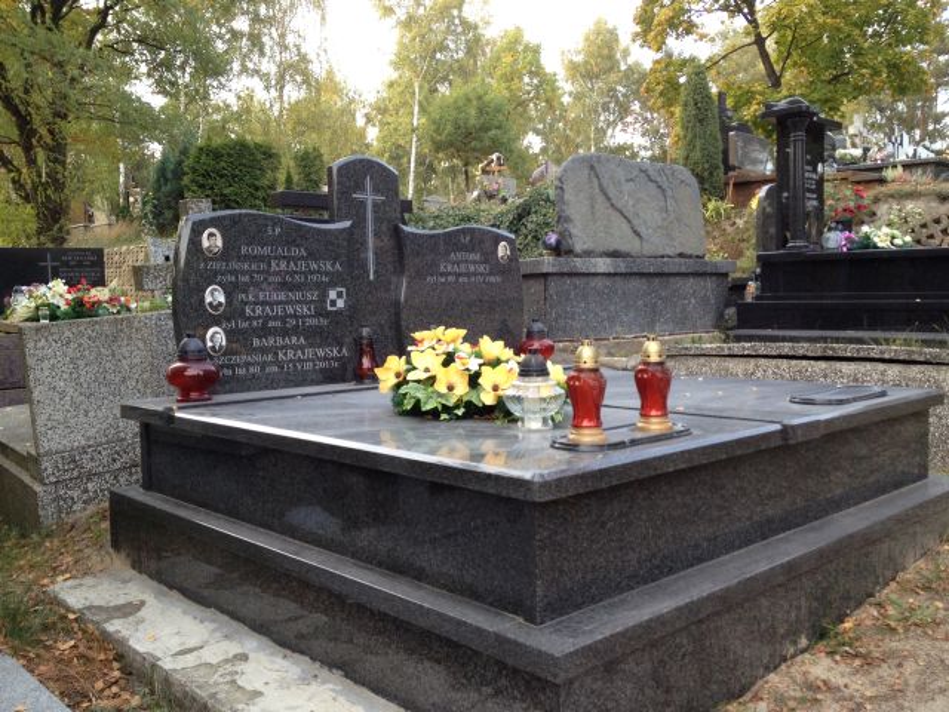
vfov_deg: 40.7
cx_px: 474
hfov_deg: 52.6
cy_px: 356
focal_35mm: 35
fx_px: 960
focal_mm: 4.28
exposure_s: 1/120
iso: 100
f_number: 2.4
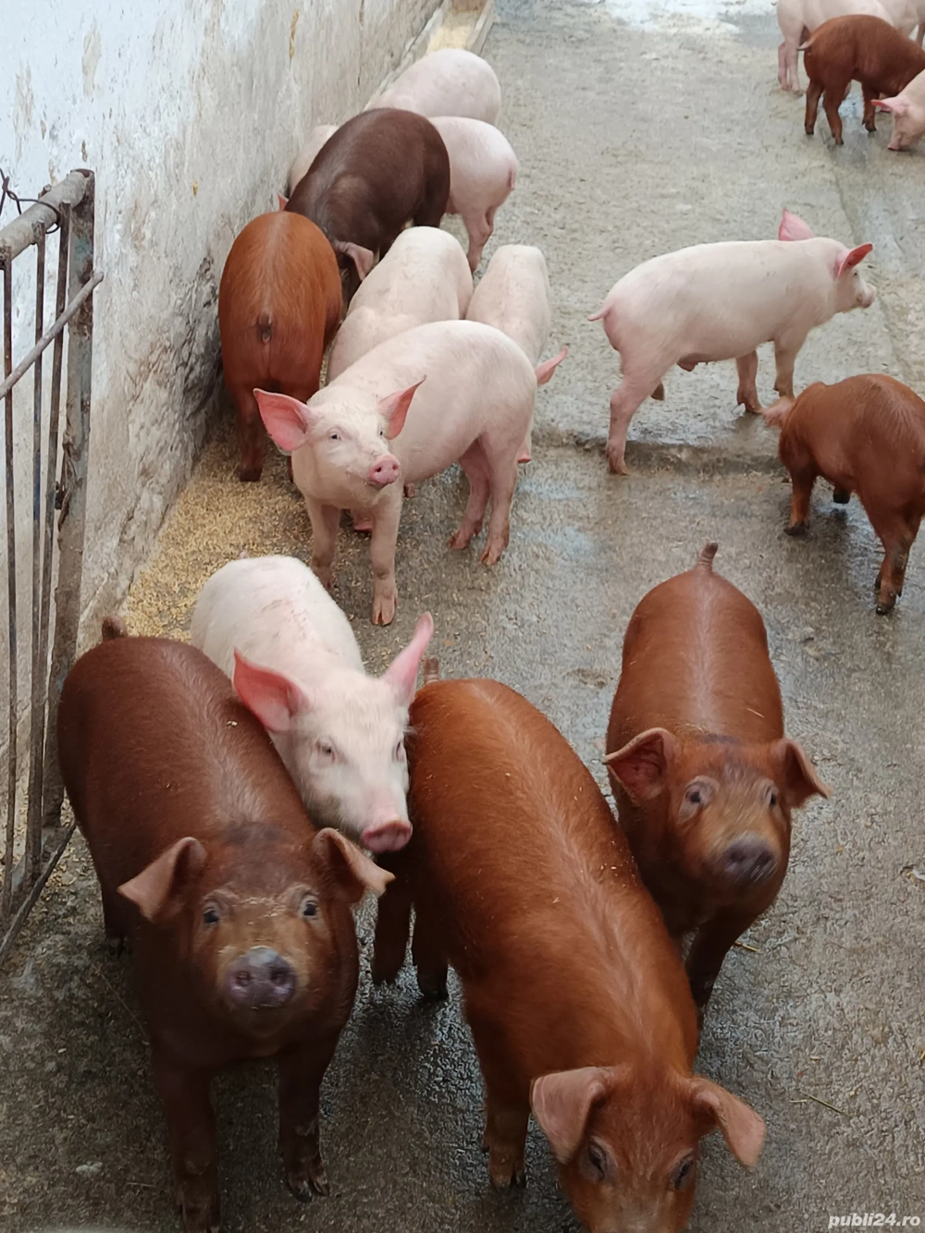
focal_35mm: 24
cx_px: 462
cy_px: 616
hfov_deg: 56.8
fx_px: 855
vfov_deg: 71.6
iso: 94
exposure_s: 1/50
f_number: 1.7
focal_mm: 5.31
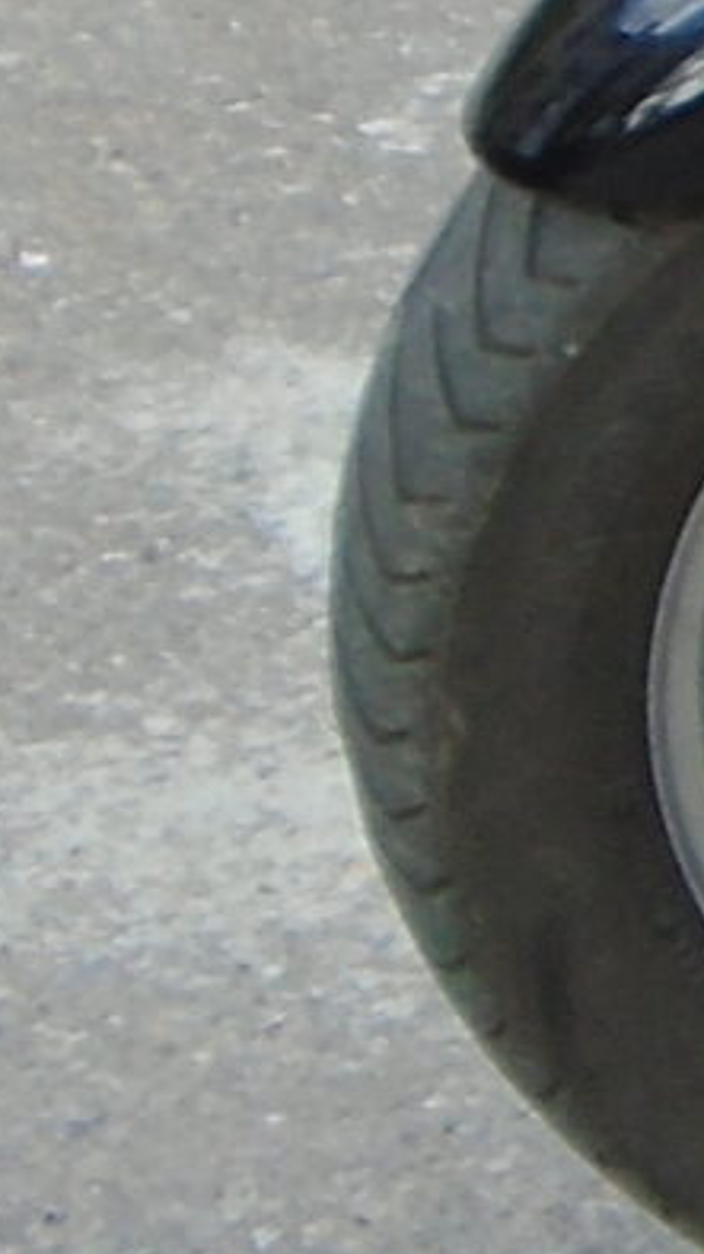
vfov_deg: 8.4
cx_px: 3498
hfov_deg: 4.2
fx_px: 8481
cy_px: -283
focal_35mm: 255
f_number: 3.8
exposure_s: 1/160
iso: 100
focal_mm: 6.4
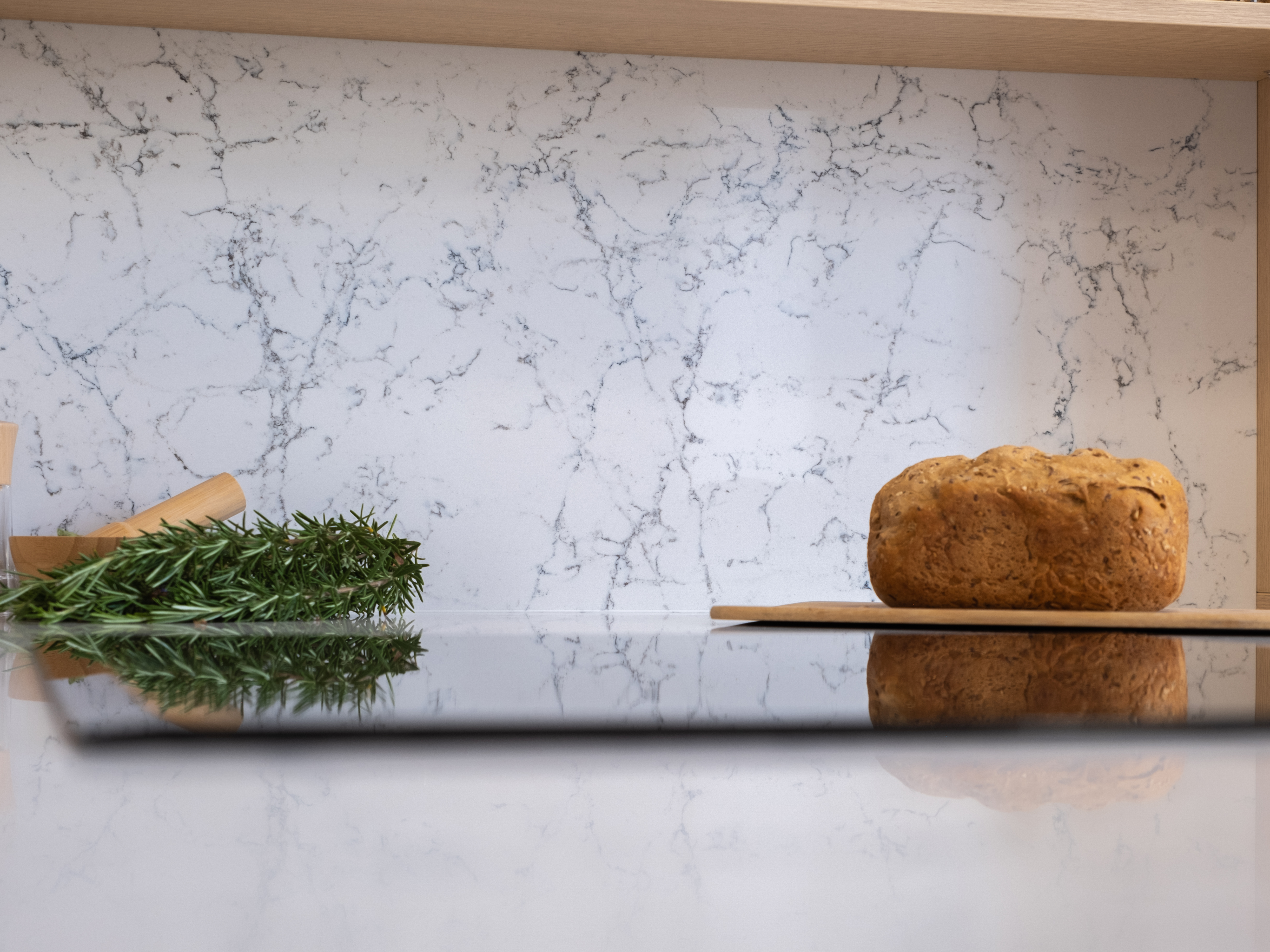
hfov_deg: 29.4
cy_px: 466
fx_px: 2421
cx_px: 664
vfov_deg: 22.3
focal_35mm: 66
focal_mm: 38.8
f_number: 4
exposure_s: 1/55
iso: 320
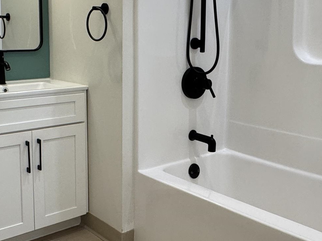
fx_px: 409
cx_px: 140
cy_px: 93
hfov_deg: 42.8
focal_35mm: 44
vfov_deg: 32.8
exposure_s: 1/120
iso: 250
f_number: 2.2
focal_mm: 2.22
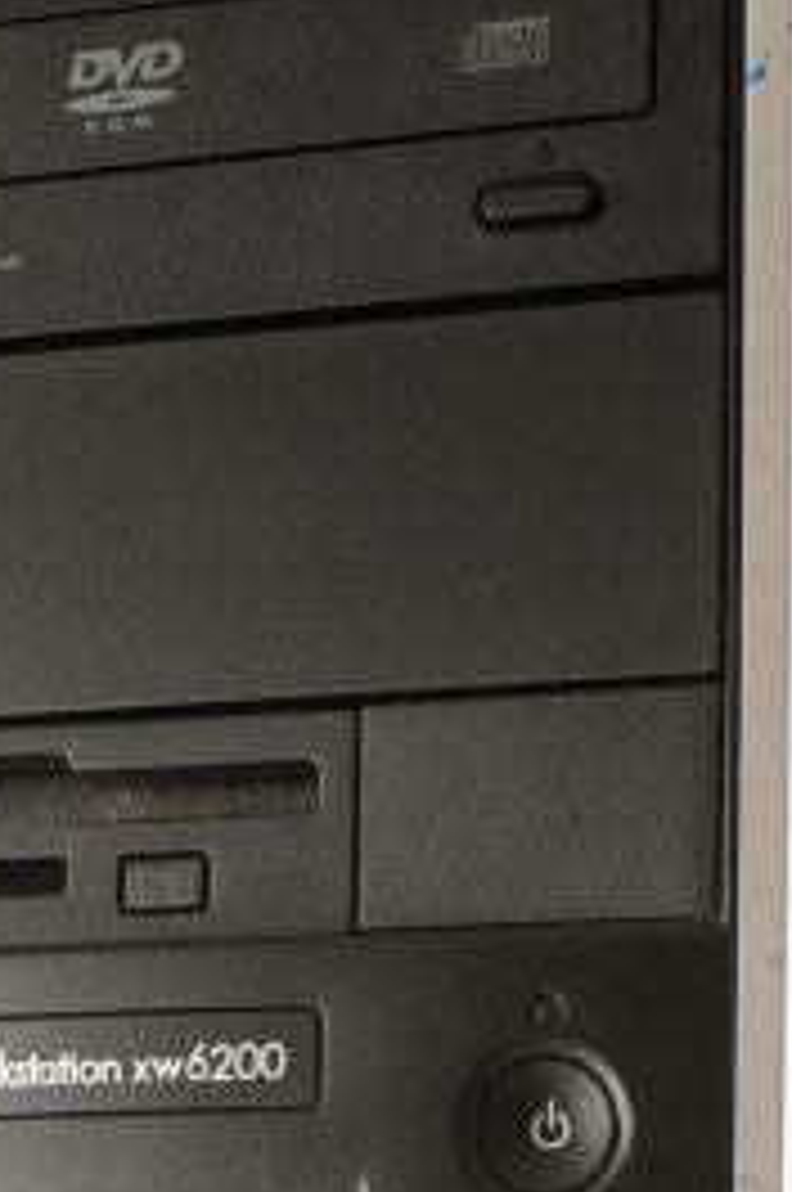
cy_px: 1727
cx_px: 495
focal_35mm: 170
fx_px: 5624
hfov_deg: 8.1
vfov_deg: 11.6
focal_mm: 50
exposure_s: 1/160
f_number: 13
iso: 1600
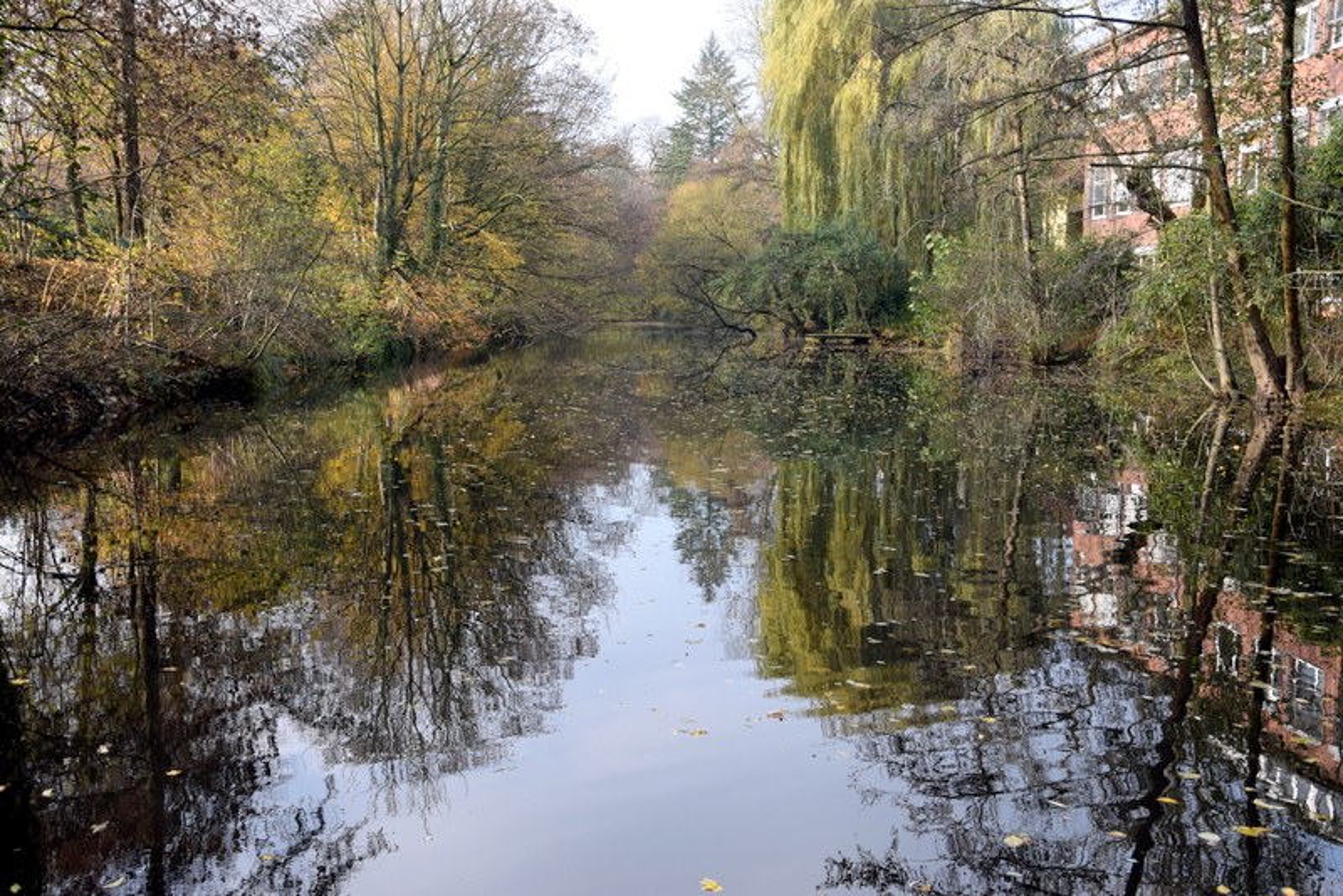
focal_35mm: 38
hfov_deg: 51.3
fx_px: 1399
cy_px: 448
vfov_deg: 35.5
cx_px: 672
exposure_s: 1/200
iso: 400
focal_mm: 25
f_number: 8
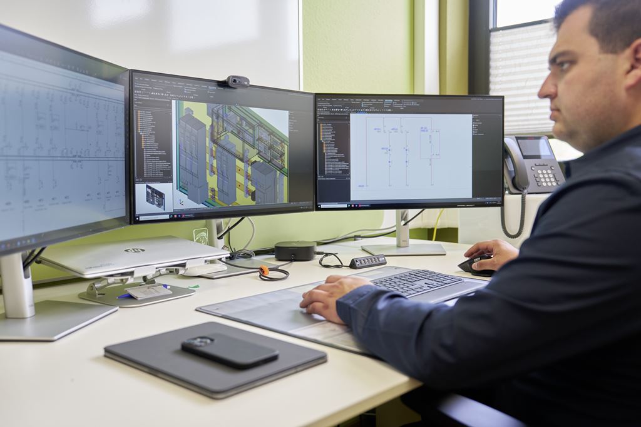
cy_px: 214
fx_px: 623
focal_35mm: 35
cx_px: 320
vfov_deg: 37.9
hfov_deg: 54.4
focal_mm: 35
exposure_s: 1/160
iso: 800
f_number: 3.2
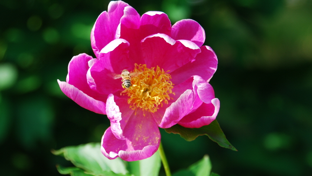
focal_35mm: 205
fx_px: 1696
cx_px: 146
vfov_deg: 5.9
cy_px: 92
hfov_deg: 10.5
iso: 100
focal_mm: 110
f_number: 5.6
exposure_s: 1/160
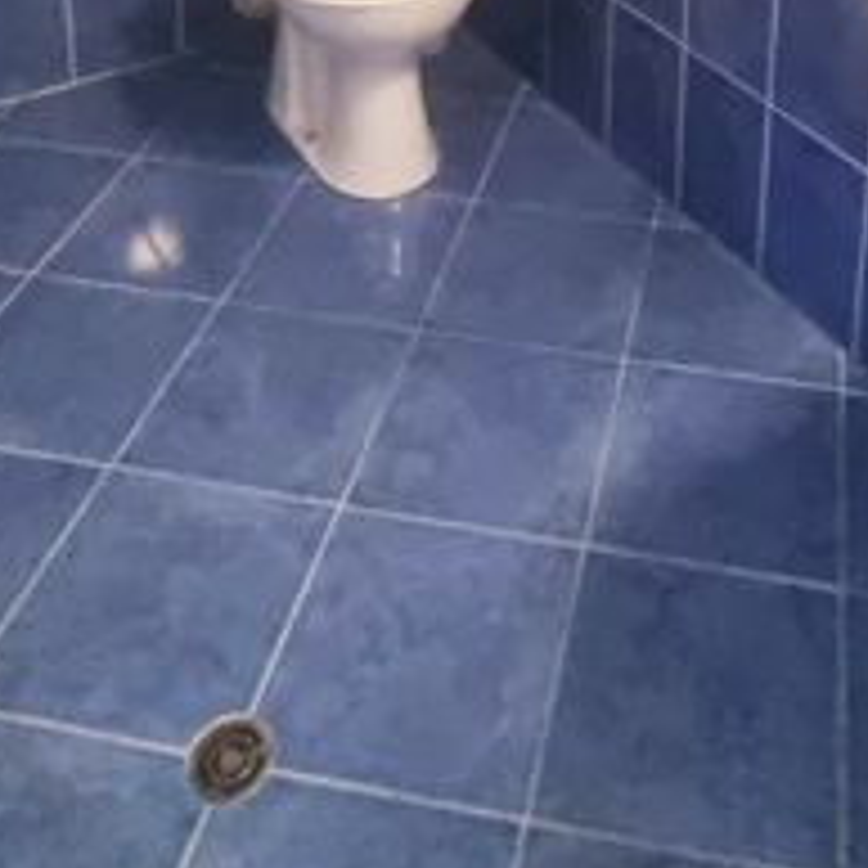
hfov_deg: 39.3
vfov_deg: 30.2
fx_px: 1192
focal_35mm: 42
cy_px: -306
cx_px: 618
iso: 500
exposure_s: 1/33
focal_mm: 2.2
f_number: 2.2
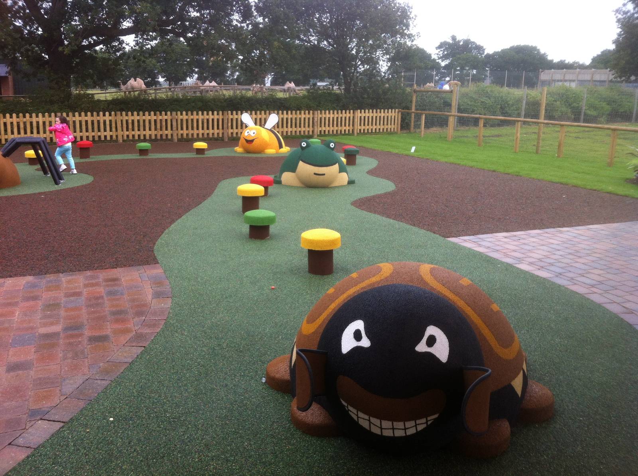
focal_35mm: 35
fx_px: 644
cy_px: 238
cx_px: 319
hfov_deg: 52.7
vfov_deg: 40.6
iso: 80
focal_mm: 3.85
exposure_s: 1/158
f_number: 2.8
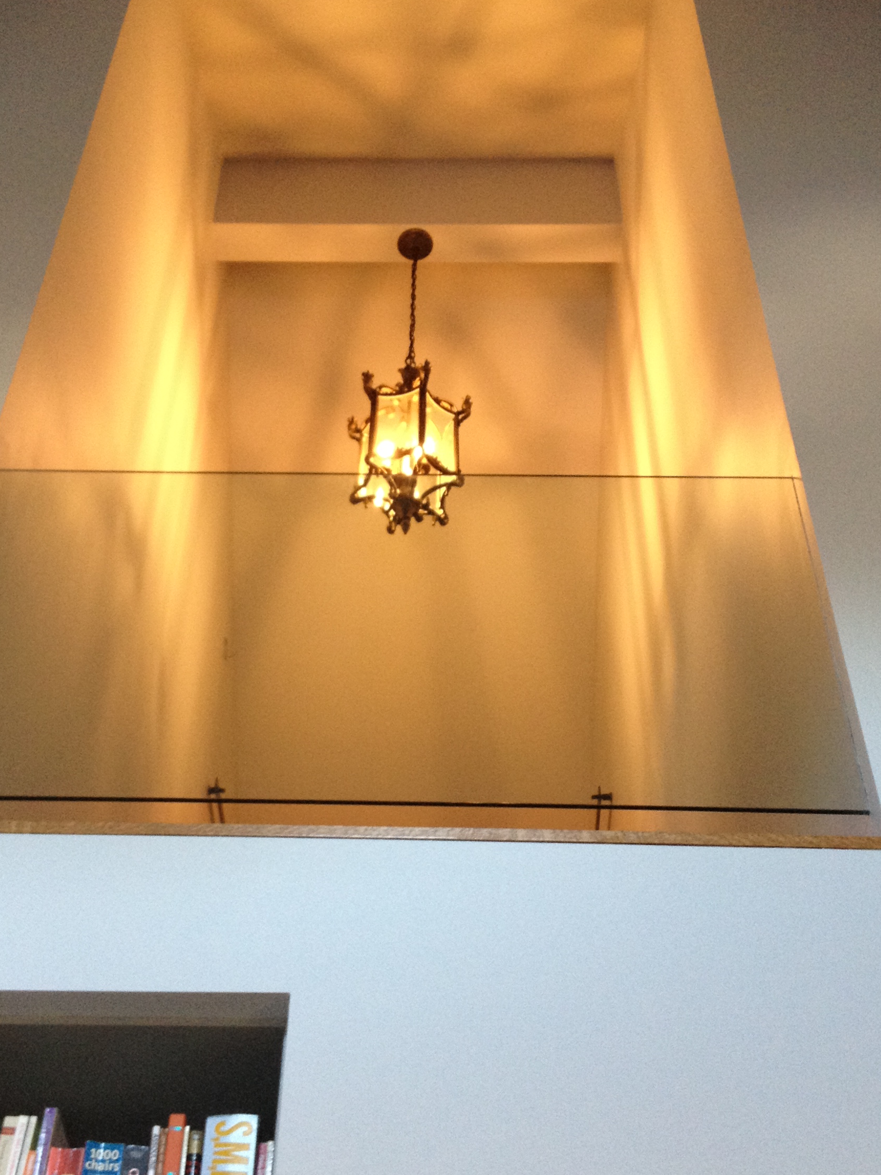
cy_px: 648
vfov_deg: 37.5
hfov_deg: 28.5
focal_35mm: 51
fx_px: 1731
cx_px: 380
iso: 125
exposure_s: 1/20
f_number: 2.4
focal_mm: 4.28
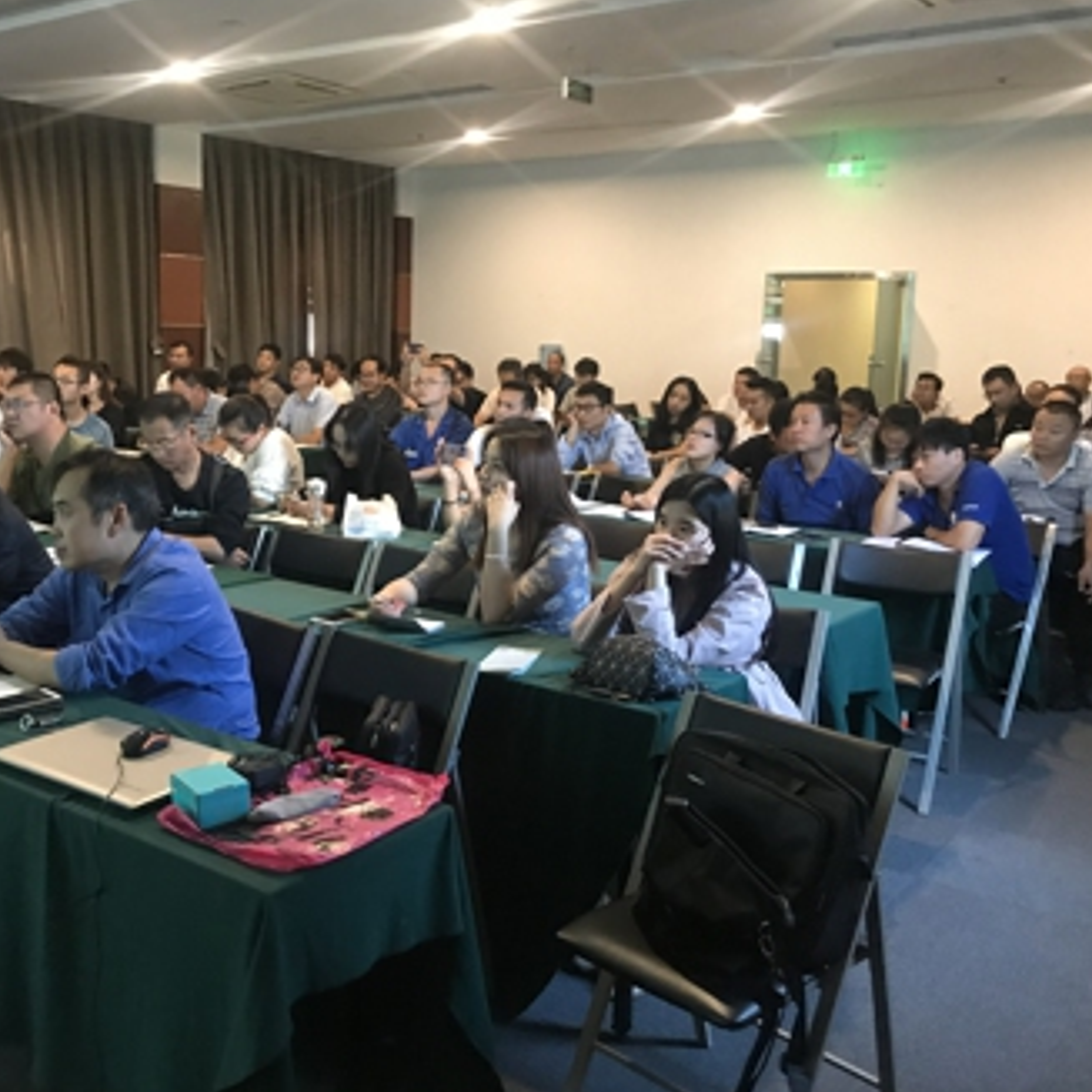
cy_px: 536
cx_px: 437
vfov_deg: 48.4
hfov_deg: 48.2
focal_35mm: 34
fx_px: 1213
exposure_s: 1/13
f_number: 1.8
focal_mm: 3.99
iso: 100
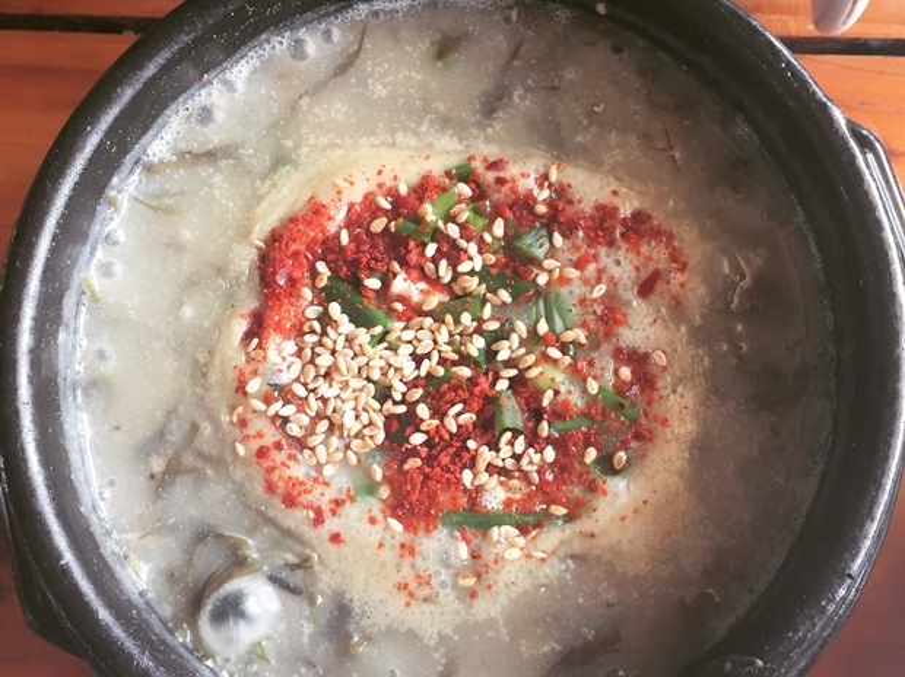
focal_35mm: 29
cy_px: 338
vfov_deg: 48.2
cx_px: 452
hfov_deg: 61.7
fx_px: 758
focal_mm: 4.15
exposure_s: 1/40
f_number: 2.2
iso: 32
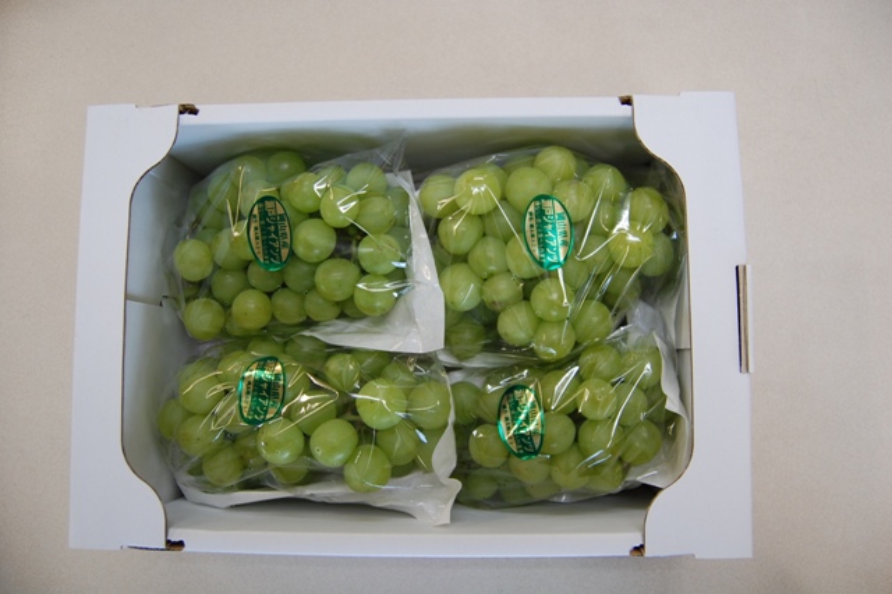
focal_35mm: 27
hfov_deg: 67.4
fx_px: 669
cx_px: 446
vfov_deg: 47.9
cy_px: 297
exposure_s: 1/50
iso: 400
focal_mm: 18
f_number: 3.5
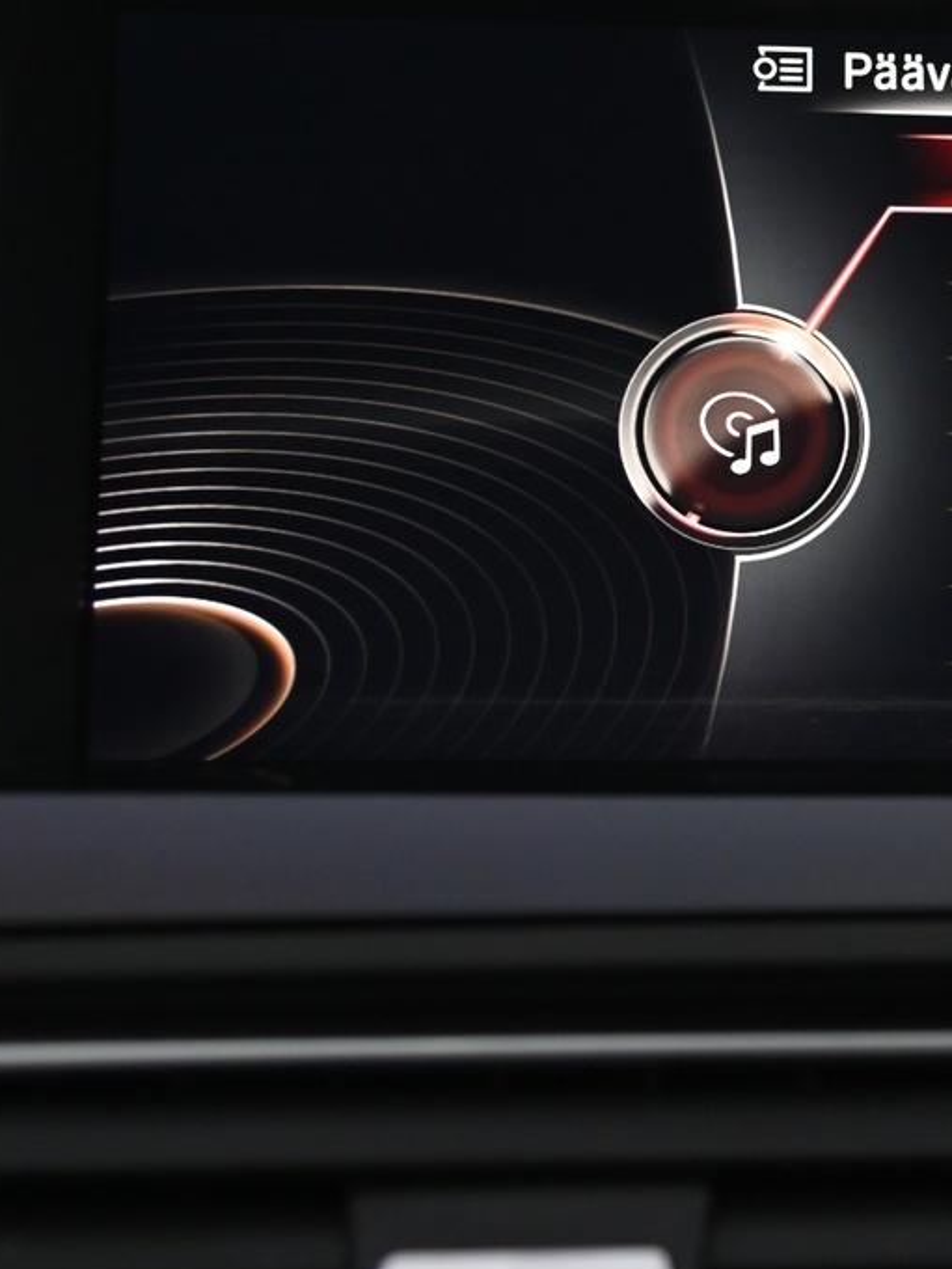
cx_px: 1112
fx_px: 4032
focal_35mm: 110
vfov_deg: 17.8
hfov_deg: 13.1
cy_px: 425
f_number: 4
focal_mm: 48
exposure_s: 1/30
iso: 2000
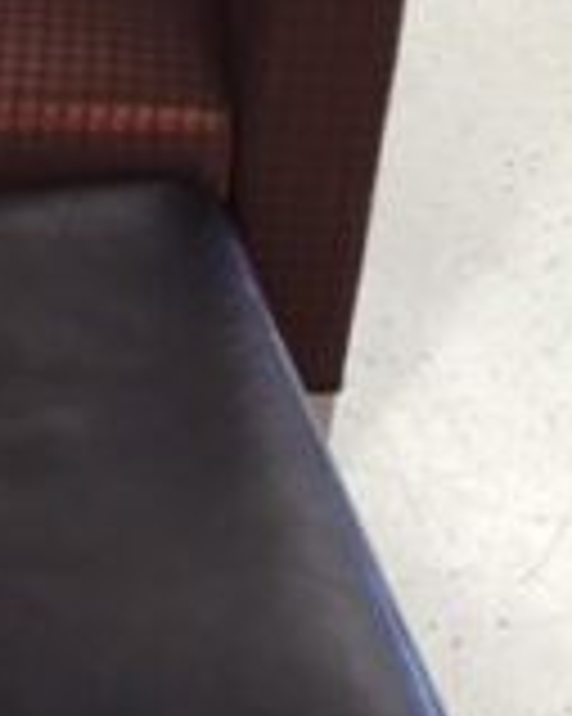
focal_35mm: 90
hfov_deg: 16.8
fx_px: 1906
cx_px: 34
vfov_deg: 21.0
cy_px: 151
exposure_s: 1/30
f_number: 2.2
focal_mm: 4.15
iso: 64
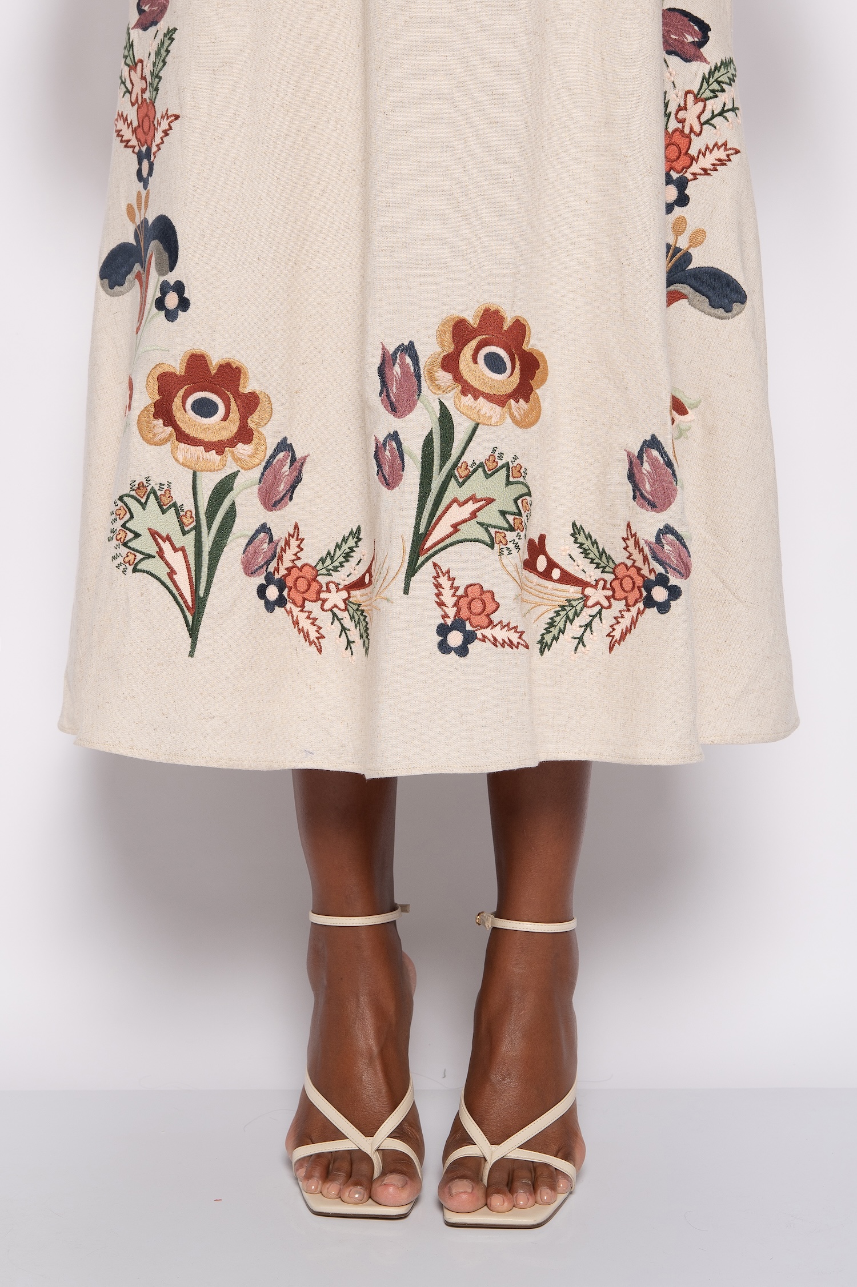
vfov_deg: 39.6
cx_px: 428
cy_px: 644
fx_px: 1787
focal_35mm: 50
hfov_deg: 27.0
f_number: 7.1
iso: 200
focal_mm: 50
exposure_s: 1/160
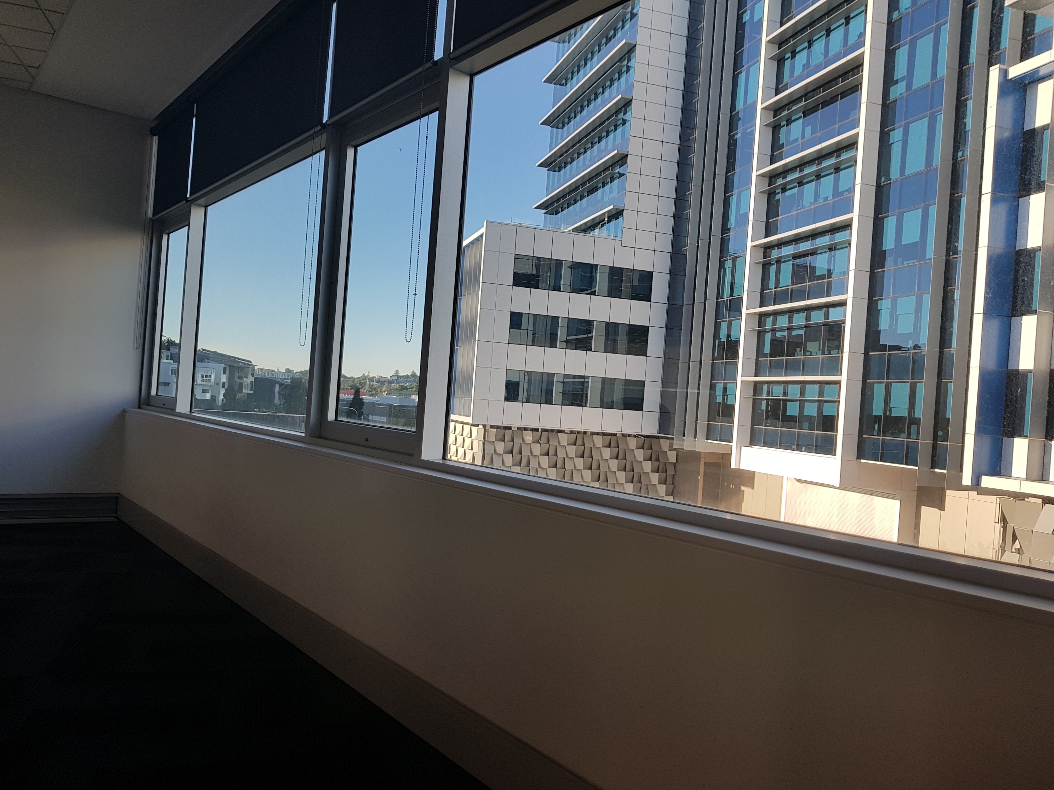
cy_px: 395
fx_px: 792
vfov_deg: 53.1
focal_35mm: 26
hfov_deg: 67.3
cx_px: 527
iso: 40
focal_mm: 4.2
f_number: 1.7
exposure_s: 1/786
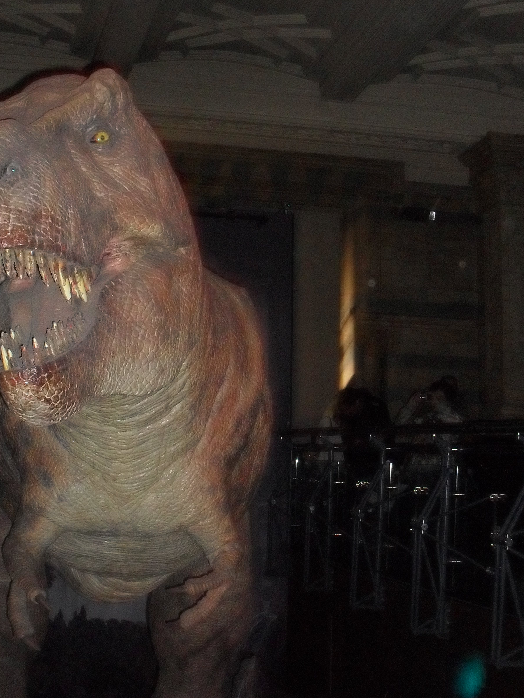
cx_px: 177
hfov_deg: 22.8
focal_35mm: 64
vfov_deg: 30.3
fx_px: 1292
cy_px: 377
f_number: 3.6
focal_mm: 7.5
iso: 400
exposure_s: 1/45
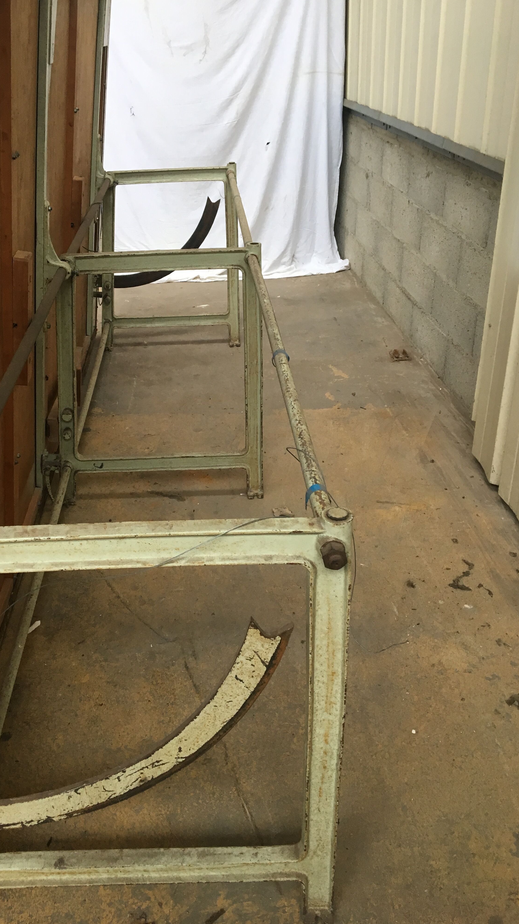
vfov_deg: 61.0
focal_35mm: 32
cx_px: 196
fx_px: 783
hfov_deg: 36.5
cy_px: 463
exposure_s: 1/33
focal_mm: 4.15
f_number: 2.2
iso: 50
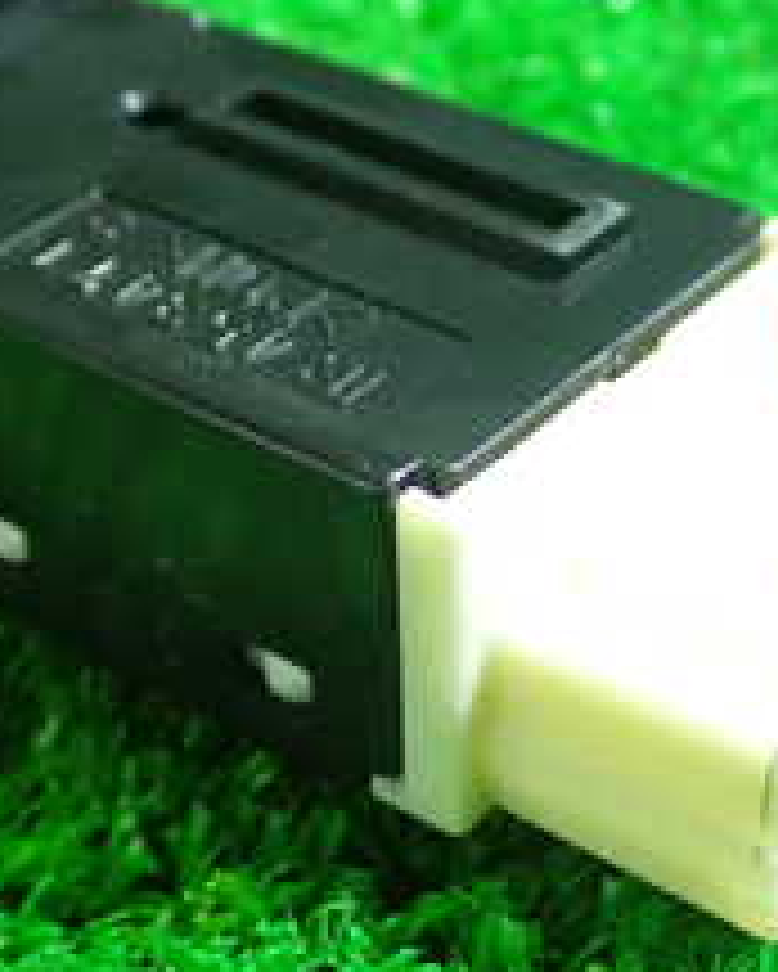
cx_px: 382
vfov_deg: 18.6
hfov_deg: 15.0
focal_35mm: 103
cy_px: 490
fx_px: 2962
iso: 800
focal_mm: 6.83
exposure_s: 1/40
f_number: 2.7
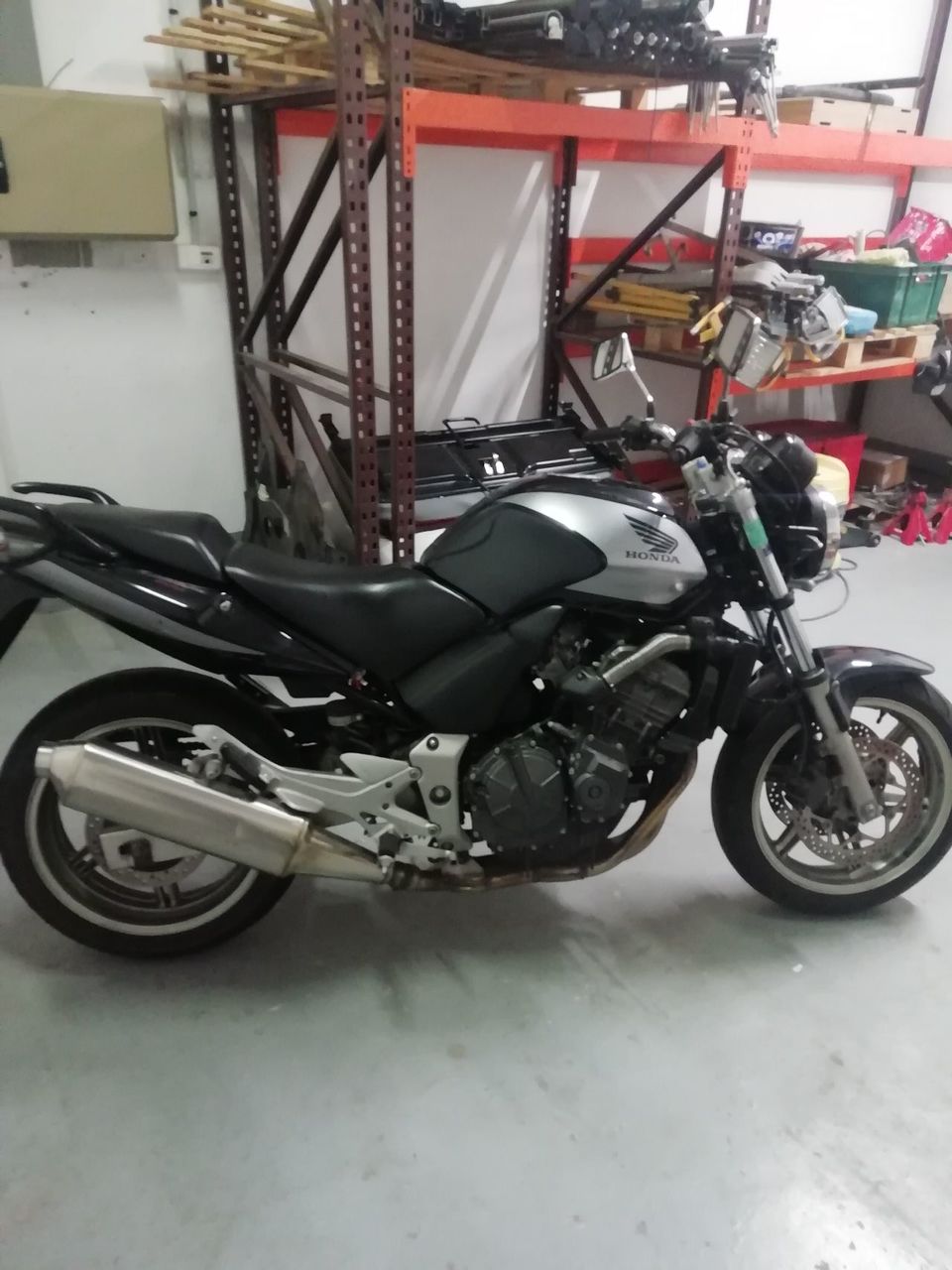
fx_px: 953
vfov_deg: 67.3
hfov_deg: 53.1
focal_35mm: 26
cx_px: 476
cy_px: 635
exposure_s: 1/16.7
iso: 400
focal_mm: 3.46
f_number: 2.2
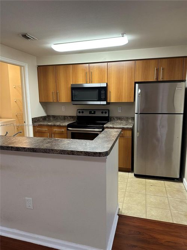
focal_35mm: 24
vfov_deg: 71.6
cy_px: 125
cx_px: 94
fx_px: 173
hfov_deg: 56.8
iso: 160
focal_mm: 6.86
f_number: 1.78
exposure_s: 1/60
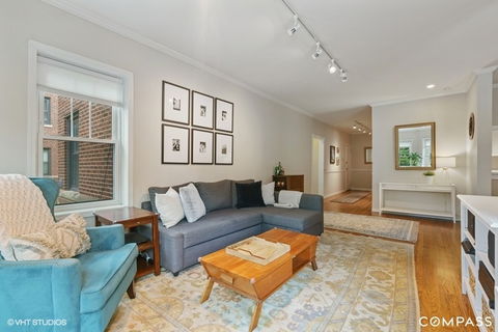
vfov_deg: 73.7
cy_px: 166
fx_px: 221
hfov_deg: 96.7
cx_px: 249
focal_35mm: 16
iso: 320
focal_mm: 16
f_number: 8
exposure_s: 1/8
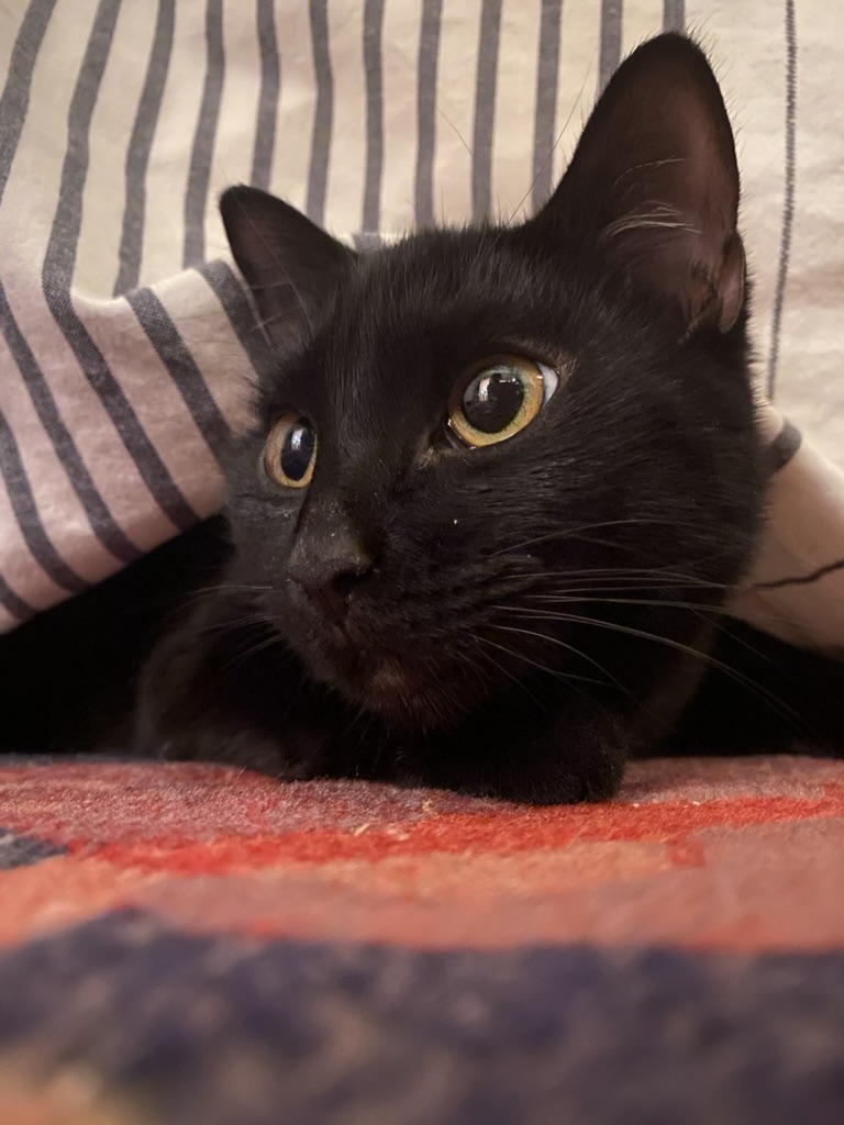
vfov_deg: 67.3
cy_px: 562
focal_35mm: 26
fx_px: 845
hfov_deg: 53.1
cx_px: 422
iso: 1000
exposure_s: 1/8
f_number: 1.8
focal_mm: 4.25
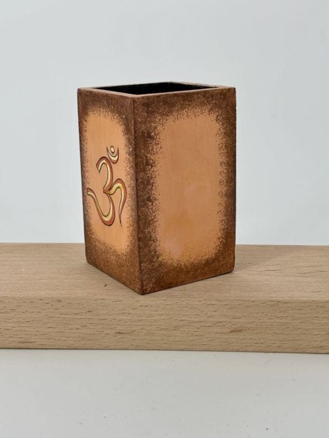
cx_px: 164
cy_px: 219
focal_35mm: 52
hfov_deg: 28.0
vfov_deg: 36.8
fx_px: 659
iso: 32
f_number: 1.6
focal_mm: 5.96
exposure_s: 1/927
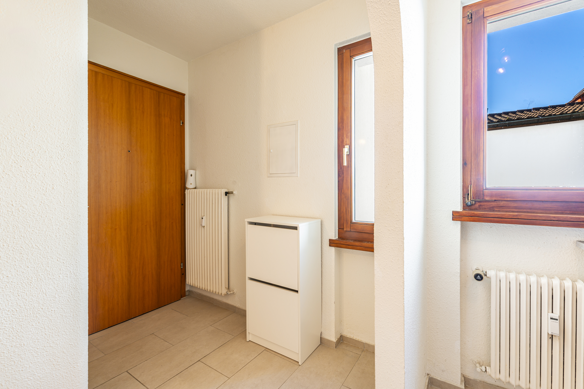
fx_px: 227
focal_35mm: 14
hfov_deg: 104.3
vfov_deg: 81.2
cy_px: 194
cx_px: 292
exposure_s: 1/1.67
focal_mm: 14
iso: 100
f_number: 9
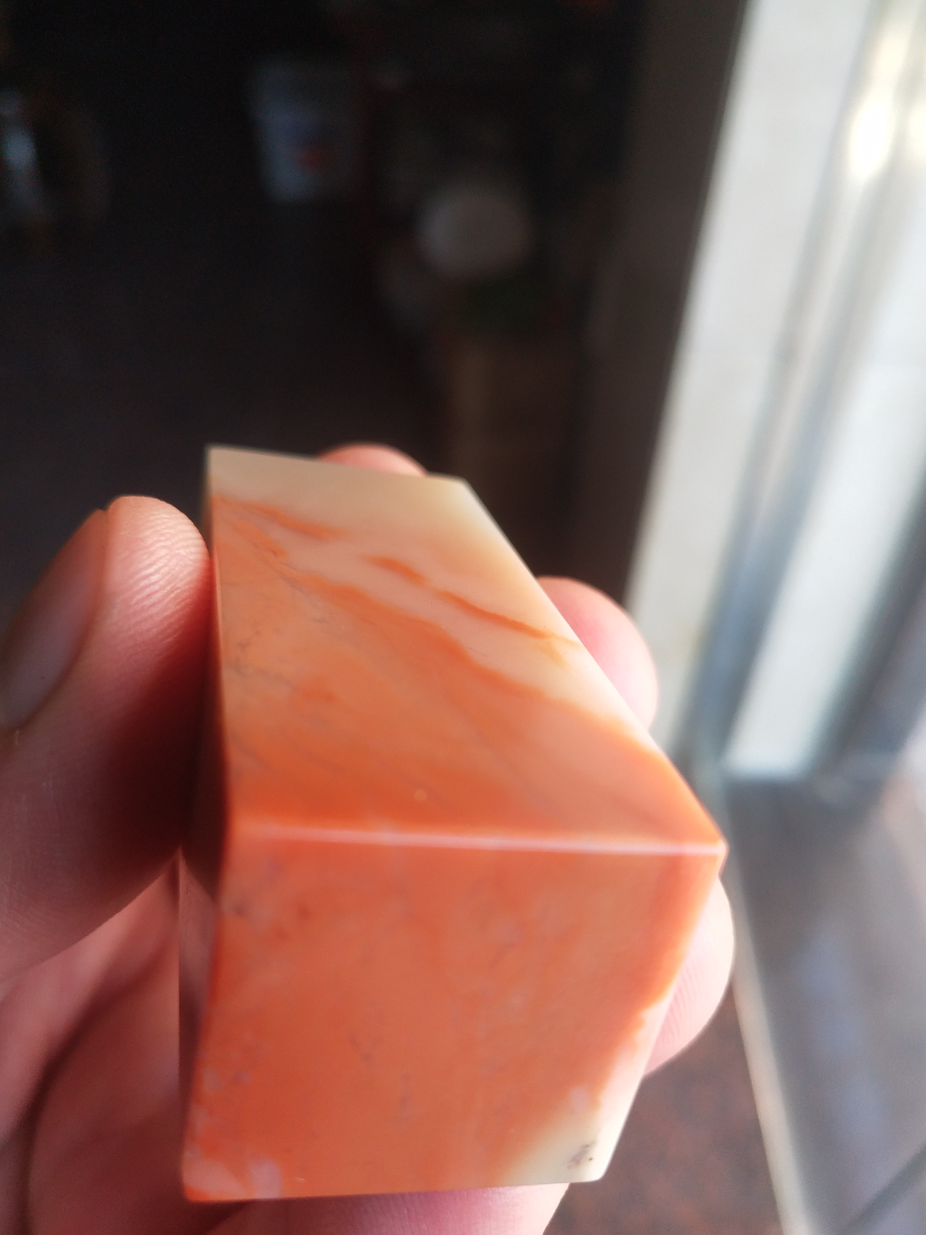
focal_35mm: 31
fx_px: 1106
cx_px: 467
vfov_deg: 58.3
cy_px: 632
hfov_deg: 45.4
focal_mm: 3.95
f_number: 1.8
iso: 97
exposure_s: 1/100
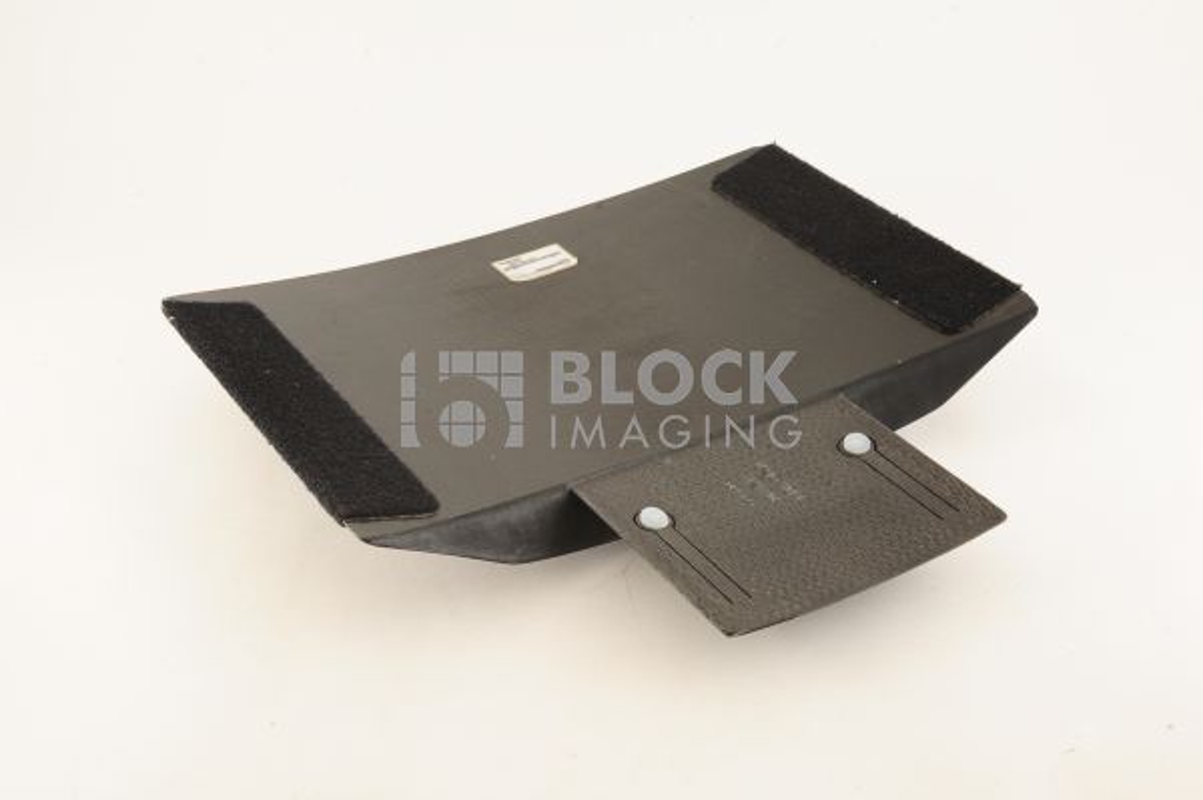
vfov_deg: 26.9
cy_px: 400
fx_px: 1669
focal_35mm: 50
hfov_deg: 39.6
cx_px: 602
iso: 1600
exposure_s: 1/160
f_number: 13
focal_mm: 50
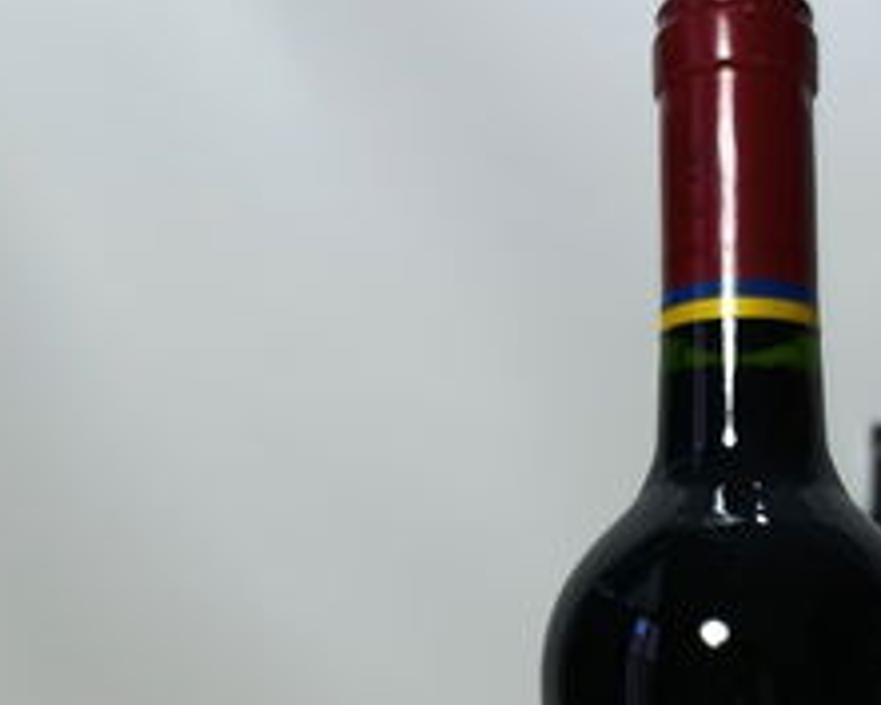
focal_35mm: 54
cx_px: 741
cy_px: 894
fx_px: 1409
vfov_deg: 24.8
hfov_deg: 33.4
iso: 88
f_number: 1.65
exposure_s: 1/100
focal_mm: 6.11
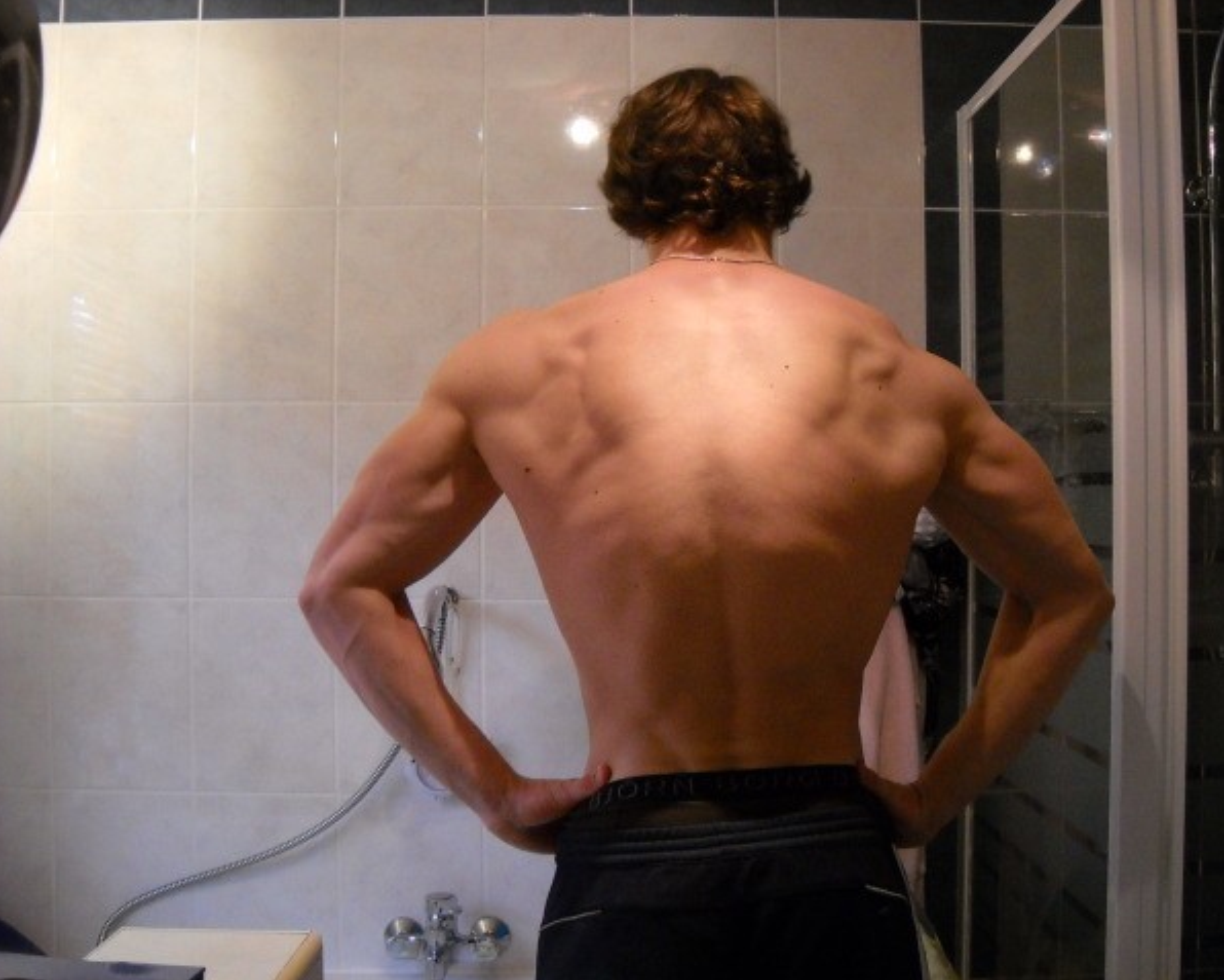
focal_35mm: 43
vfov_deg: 34.9
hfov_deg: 42.9
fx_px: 1558
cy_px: 489
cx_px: 645
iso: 400
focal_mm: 6.72
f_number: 3.1
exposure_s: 1/10
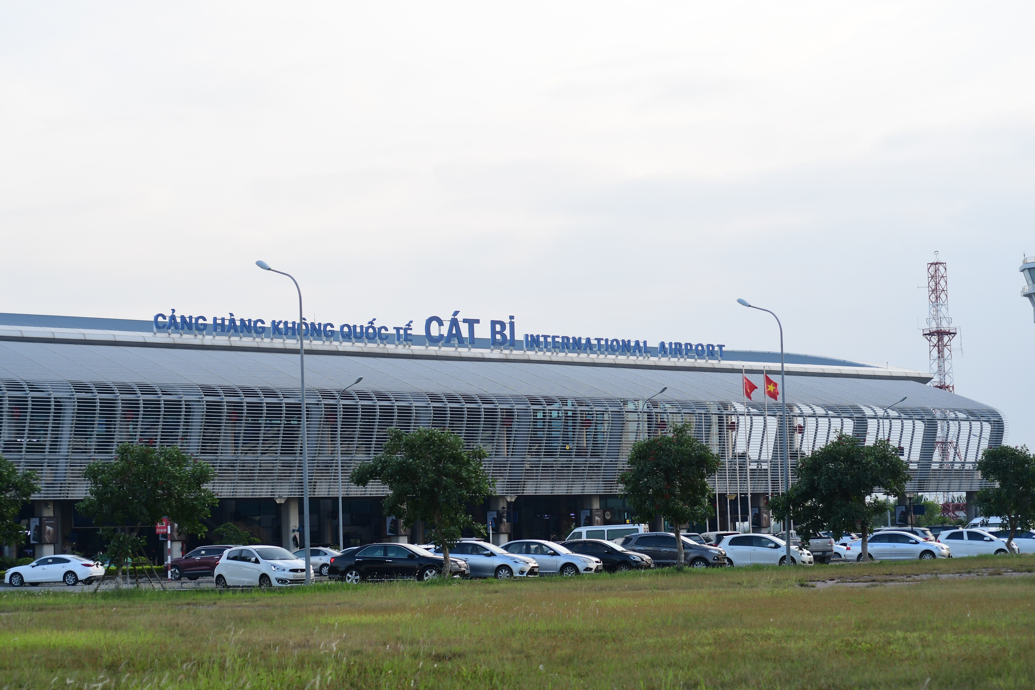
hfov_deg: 27.0
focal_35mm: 75
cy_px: 345
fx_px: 2156
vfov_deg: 18.2
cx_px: 518
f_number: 2.5
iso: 320
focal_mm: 50
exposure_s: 1/2000
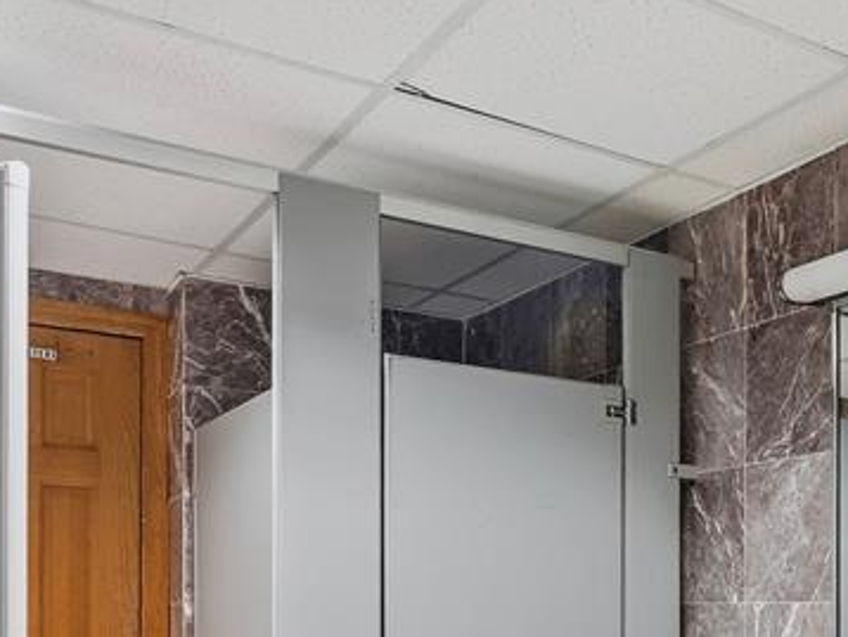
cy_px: 599
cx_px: 763
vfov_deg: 31.1
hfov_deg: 39.8
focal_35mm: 44
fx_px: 1079
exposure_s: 1/6
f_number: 8
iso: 100
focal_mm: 16
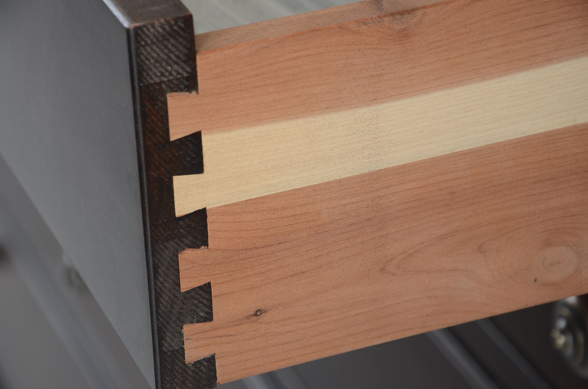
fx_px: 2567
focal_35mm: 158
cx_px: 294
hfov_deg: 13.1
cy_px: 194
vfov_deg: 8.7
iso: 160
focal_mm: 105
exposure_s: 1/60
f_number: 8
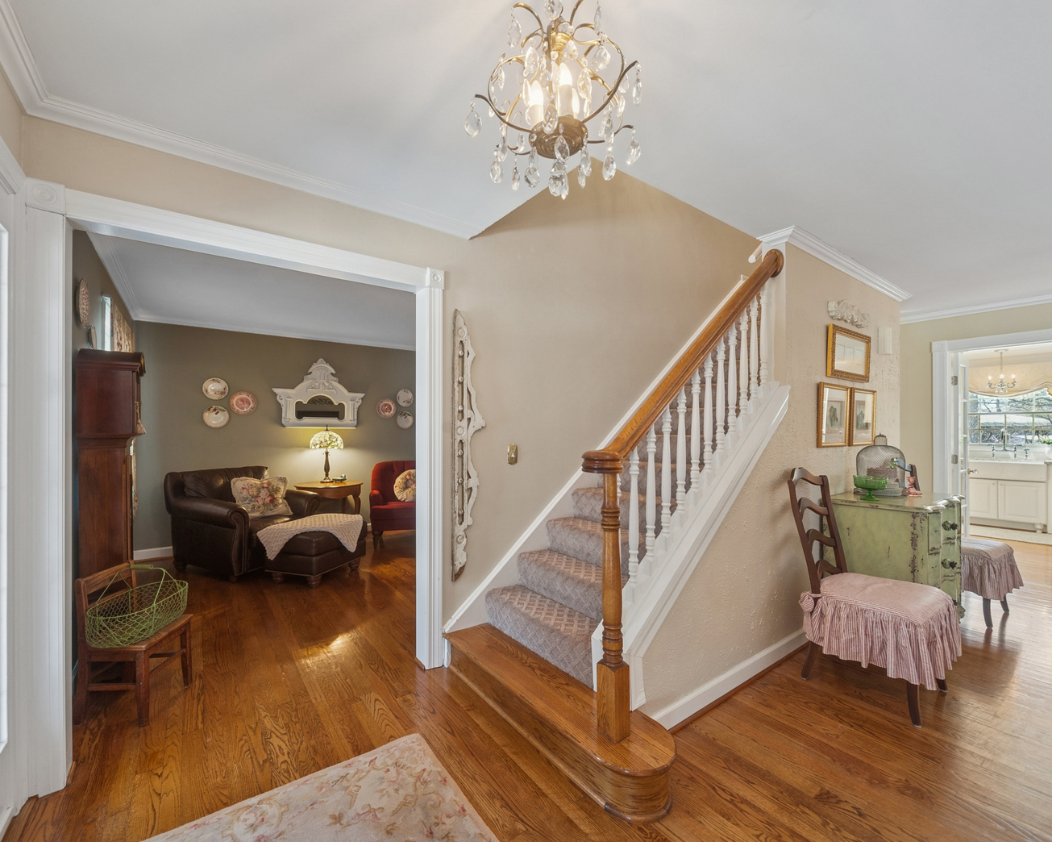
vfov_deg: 88.0
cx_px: 495
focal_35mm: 14
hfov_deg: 100.6
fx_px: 436
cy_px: 421
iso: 400
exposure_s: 1/13
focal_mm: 12
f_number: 8
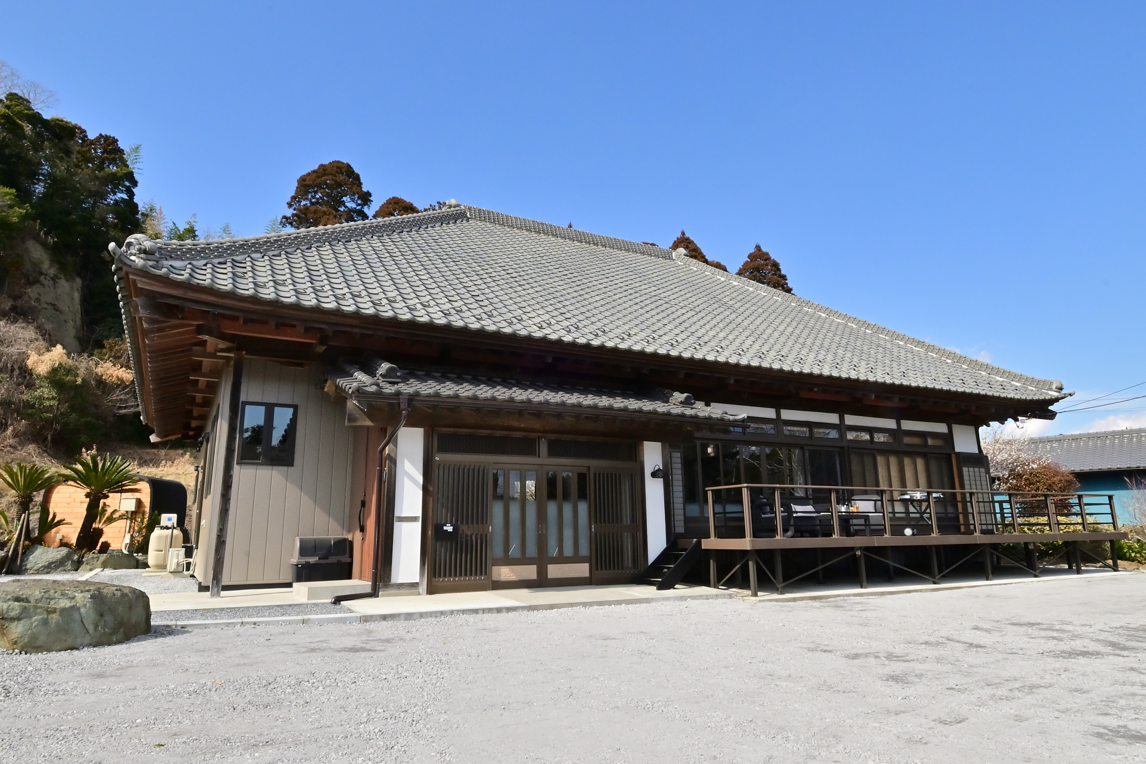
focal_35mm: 21
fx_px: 668
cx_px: 573
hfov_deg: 81.2
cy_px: 382
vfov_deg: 59.5
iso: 1000
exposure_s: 1/500
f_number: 20
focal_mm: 14
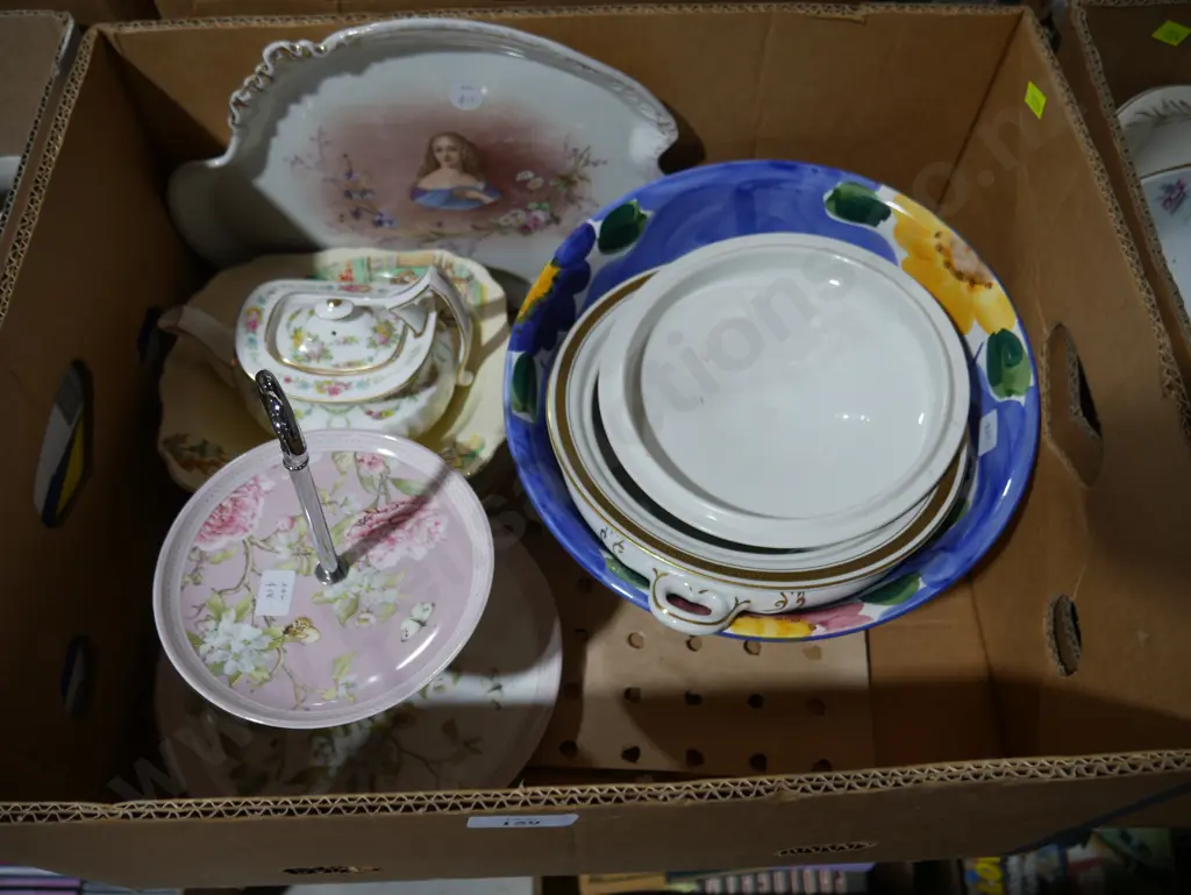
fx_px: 964
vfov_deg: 49.8
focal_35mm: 28
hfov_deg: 63.4
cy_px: 448
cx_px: 596
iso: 200
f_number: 3.5
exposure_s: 1/125
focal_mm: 14
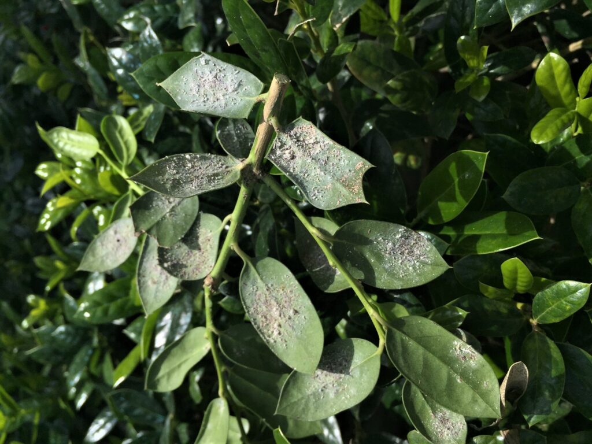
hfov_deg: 61.7
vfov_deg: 48.2
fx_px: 496
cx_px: 296
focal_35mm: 29
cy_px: 222
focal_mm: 4.15
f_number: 2.2
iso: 32
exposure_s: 1/3968
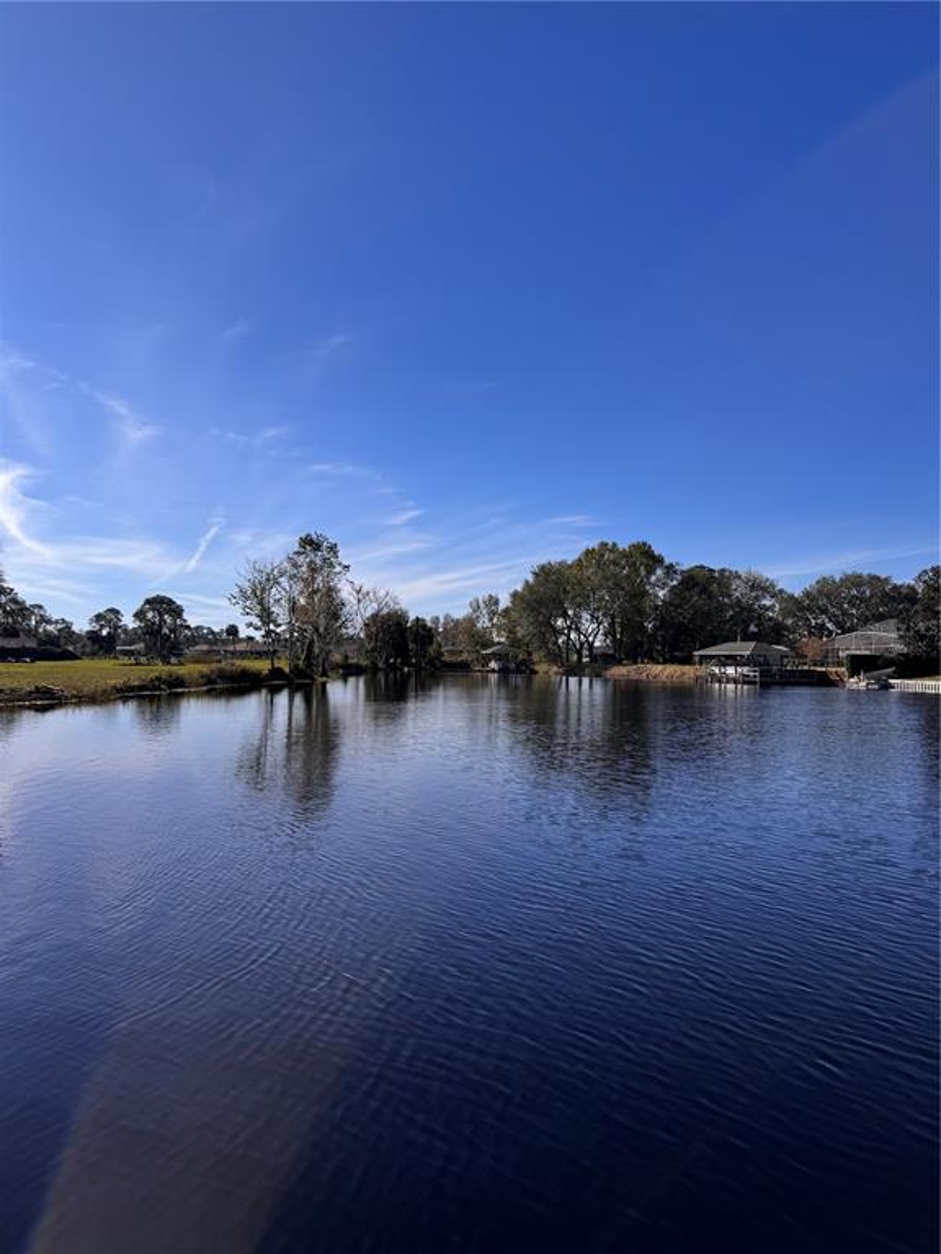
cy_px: 627
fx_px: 870
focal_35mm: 24
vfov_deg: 71.6
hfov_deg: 56.8
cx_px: 470
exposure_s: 1/7092
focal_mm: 6.76
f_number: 1.78
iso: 80
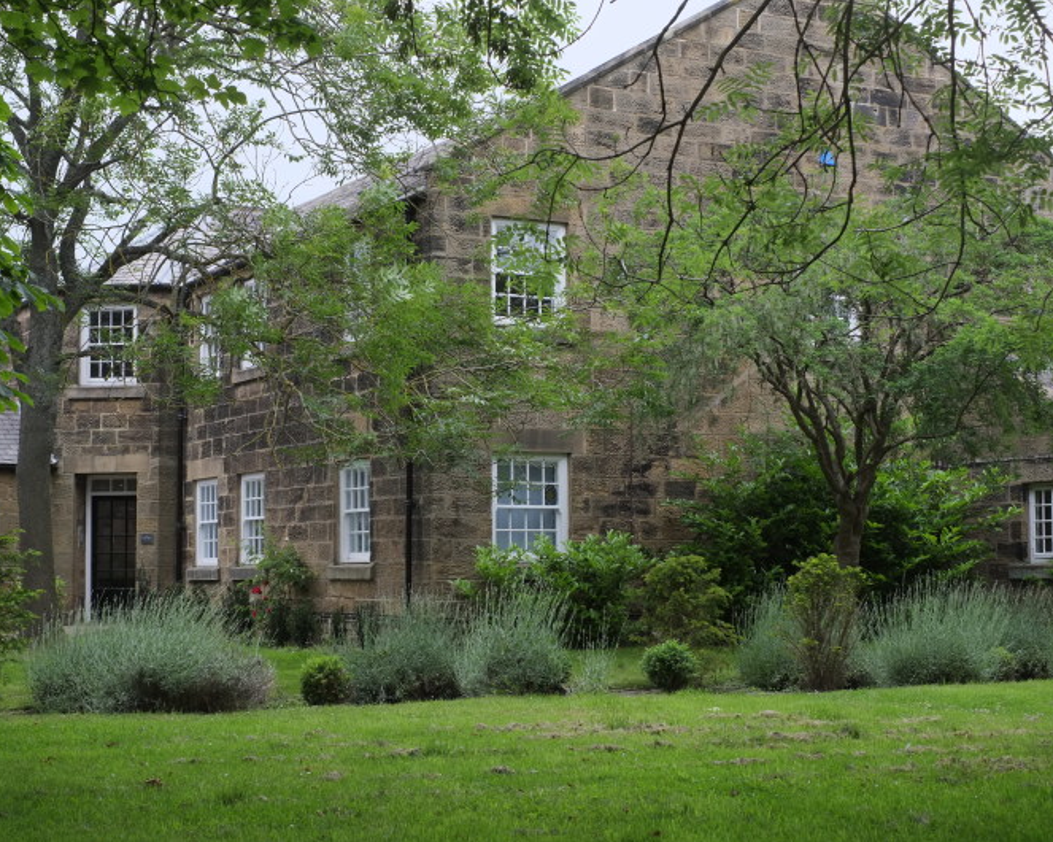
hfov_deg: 31.4
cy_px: 422
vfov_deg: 25.4
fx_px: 1869
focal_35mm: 60
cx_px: 465
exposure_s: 1/240
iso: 800
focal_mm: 35
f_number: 5.6
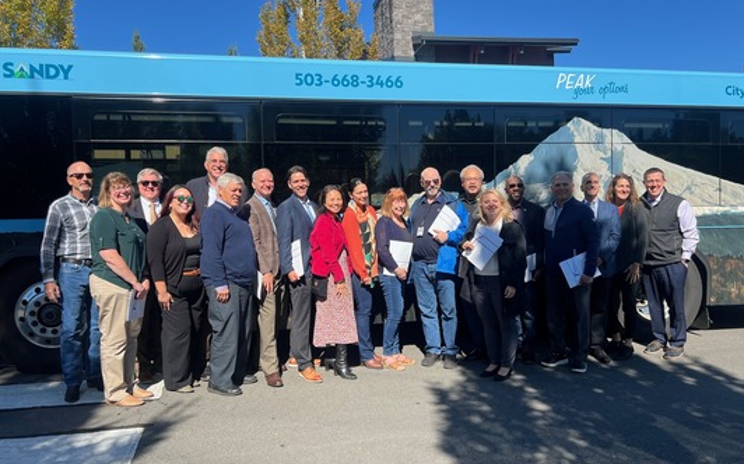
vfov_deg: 44.5
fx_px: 567
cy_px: 240
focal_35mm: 28
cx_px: 376
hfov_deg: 66.5
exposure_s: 1/2841
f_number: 1.5
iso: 50
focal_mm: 5.7
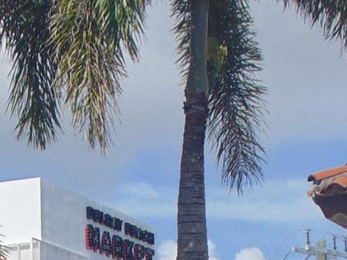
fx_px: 2044
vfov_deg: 7.1
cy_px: 447
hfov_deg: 9.6
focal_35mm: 204
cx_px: -2
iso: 80
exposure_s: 1/320
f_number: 8.7
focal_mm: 7.6
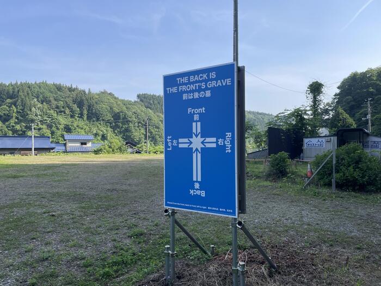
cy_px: 143
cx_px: 190
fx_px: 286
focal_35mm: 26
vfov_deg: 53.1
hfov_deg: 67.3
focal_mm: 4.2
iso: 32
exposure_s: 1/2053
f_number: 1.6
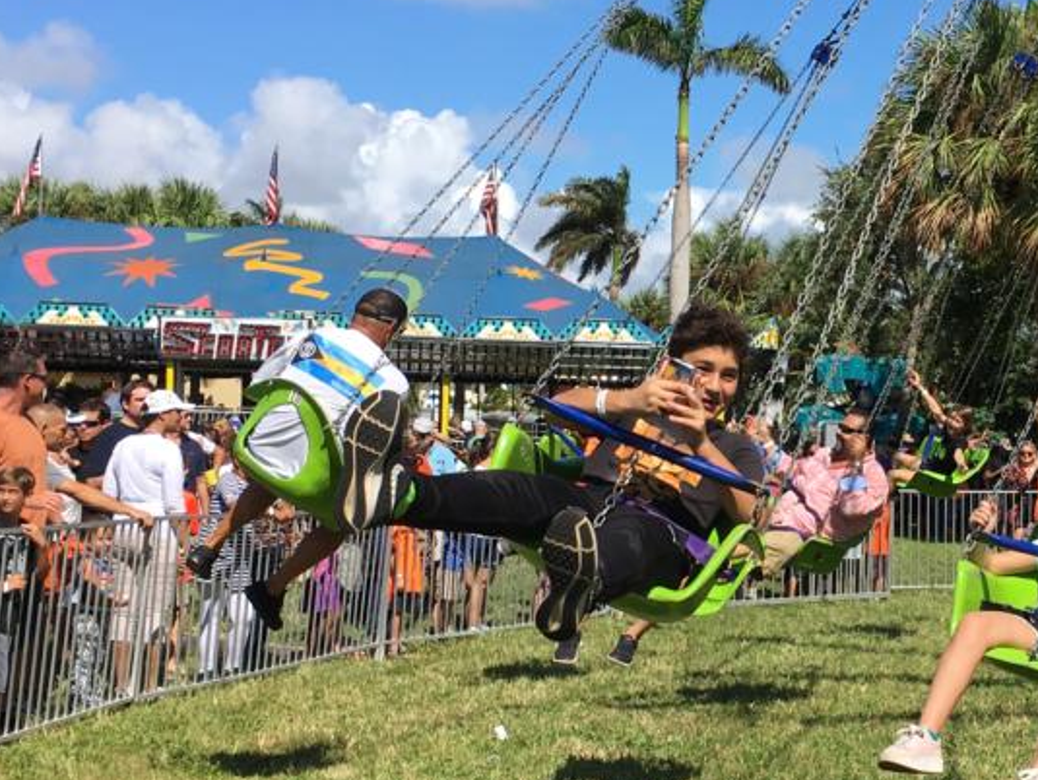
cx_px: 844
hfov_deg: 29.1
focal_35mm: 65
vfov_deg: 22.6
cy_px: 407
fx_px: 1950
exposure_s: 1/1789
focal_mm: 4.15
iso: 25
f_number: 2.2
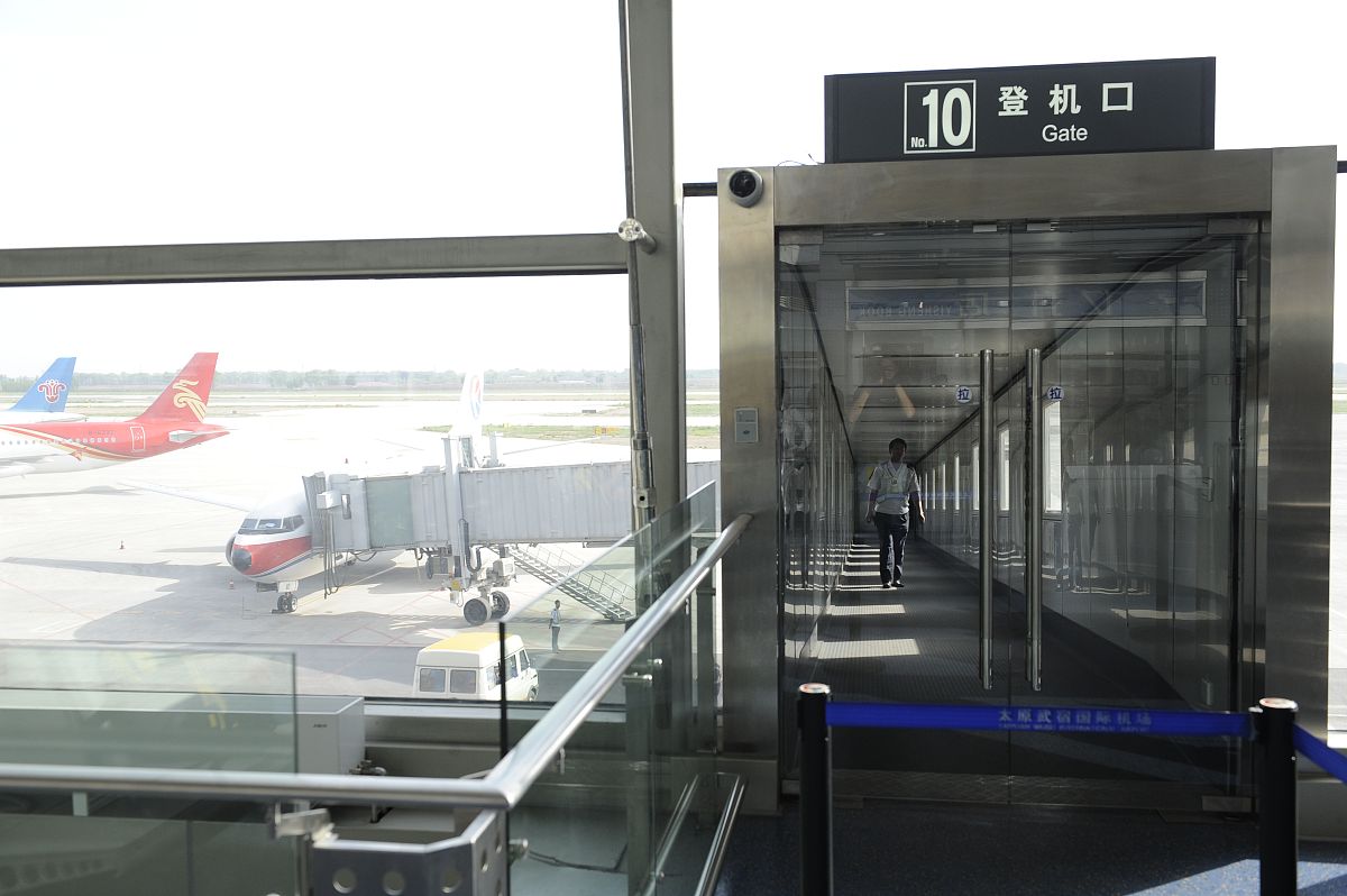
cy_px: 448
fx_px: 1271
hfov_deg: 55.8
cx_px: 674
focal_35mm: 34
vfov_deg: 38.8
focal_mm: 34
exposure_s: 1/640
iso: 800
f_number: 5.6
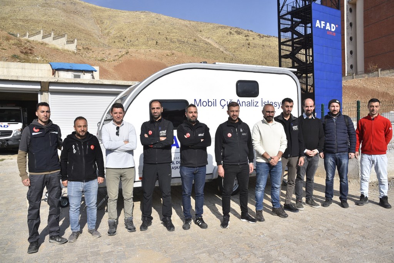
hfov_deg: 33.4
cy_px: 132
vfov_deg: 22.7
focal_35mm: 60
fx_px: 657
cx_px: 197
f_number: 13
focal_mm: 40
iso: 320
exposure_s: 1/640
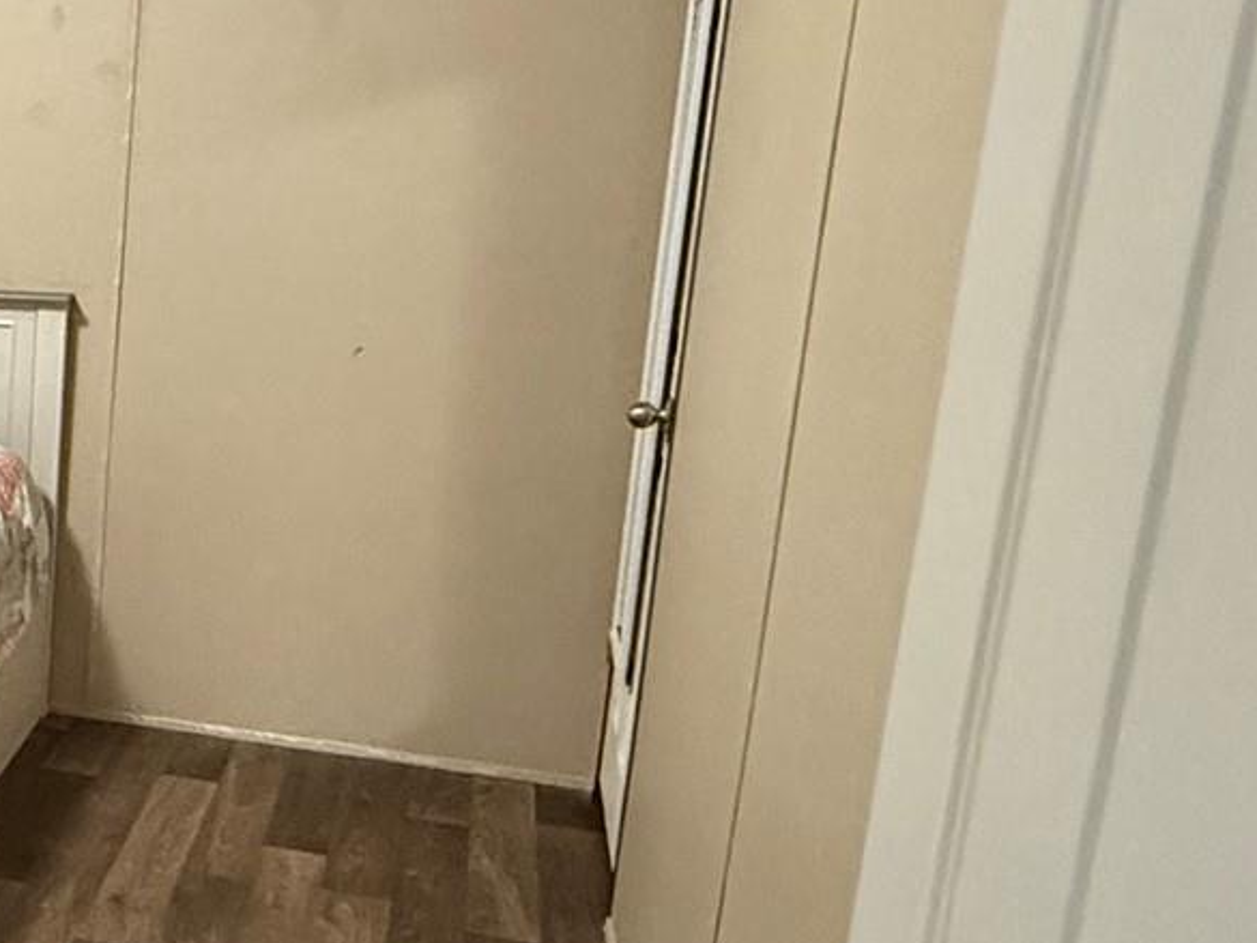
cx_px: -339
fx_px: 1780
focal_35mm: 49
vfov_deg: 29.7
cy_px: 494
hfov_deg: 31.1
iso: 800
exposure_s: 1/60
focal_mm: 2.22
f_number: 2.2
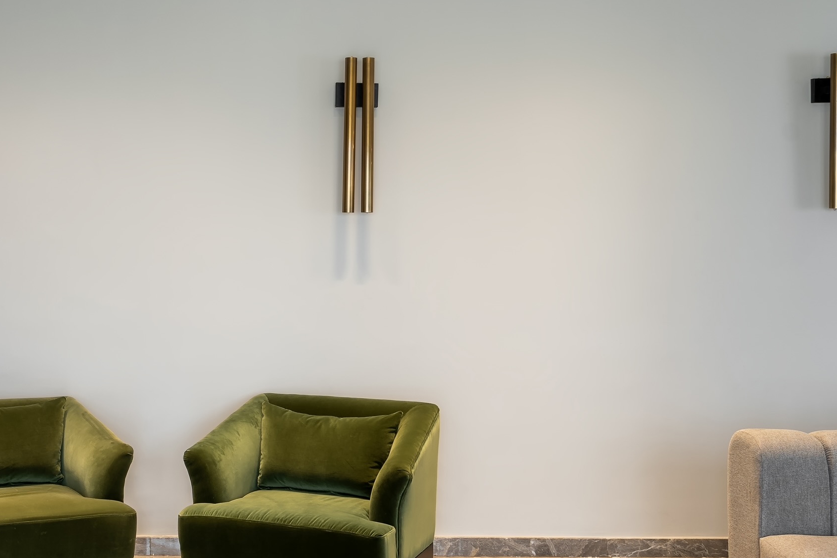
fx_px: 1209
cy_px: 263
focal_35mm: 52
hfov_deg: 36.3
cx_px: 116
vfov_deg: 26.0
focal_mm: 19
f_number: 8
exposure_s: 1
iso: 64
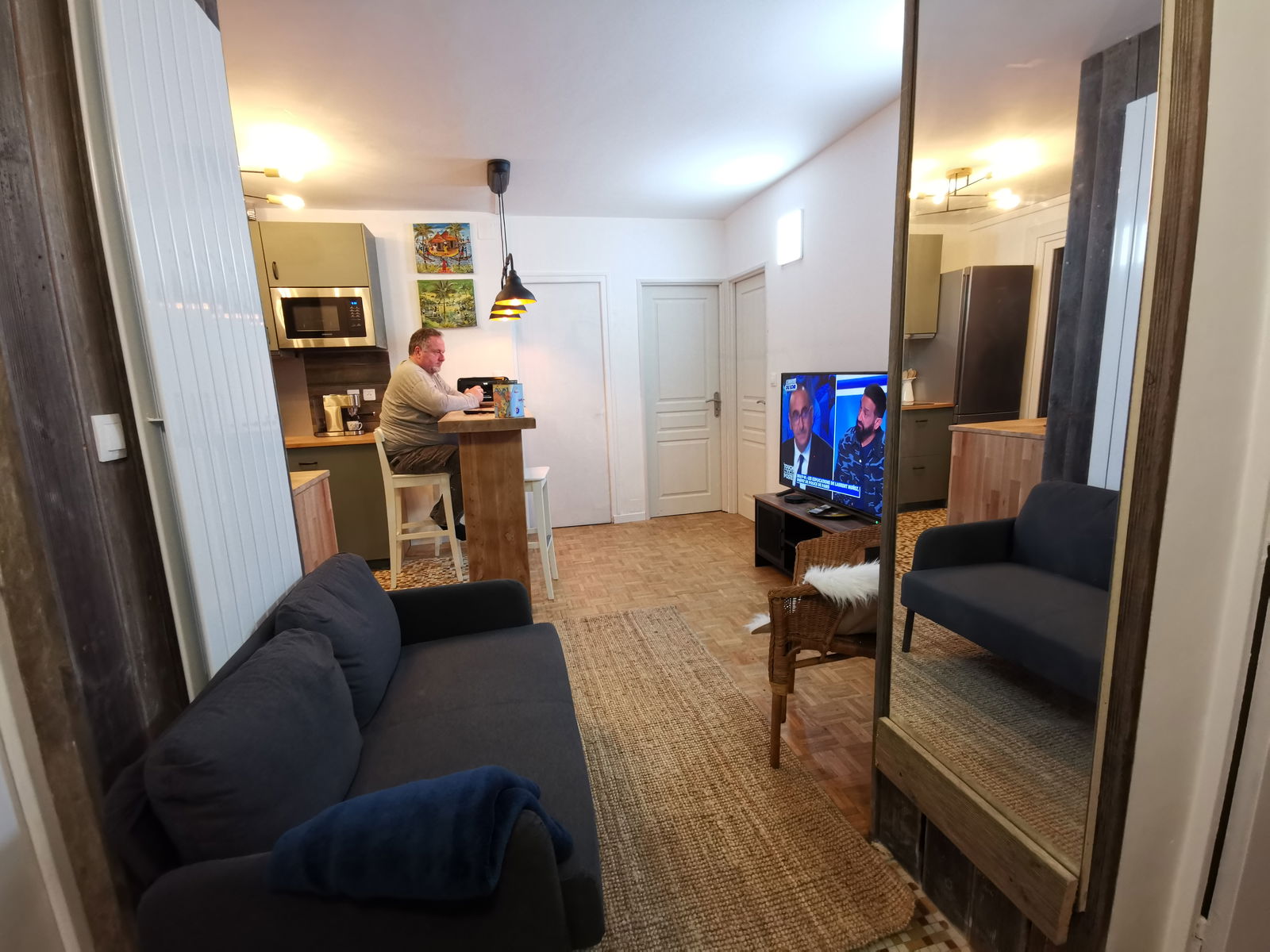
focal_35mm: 16
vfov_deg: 78.1
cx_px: 635
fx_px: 587
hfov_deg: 94.5
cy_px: 476
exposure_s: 1/30
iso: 320
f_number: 2.2
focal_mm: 2.35
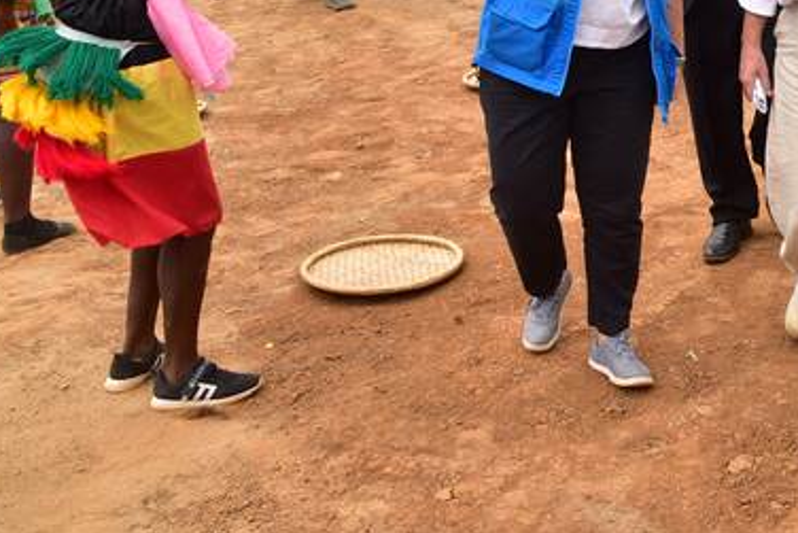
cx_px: 851
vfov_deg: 24.2
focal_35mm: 53
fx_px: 1175
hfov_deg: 33.3
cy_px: -25
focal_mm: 24
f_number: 6.3
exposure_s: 1/250
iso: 250
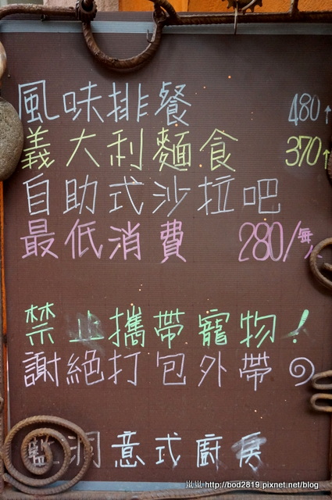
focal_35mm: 28
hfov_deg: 45.6
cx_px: 166
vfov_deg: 64.6
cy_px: 250
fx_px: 395
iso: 3200
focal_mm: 19
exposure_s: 1/60
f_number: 4
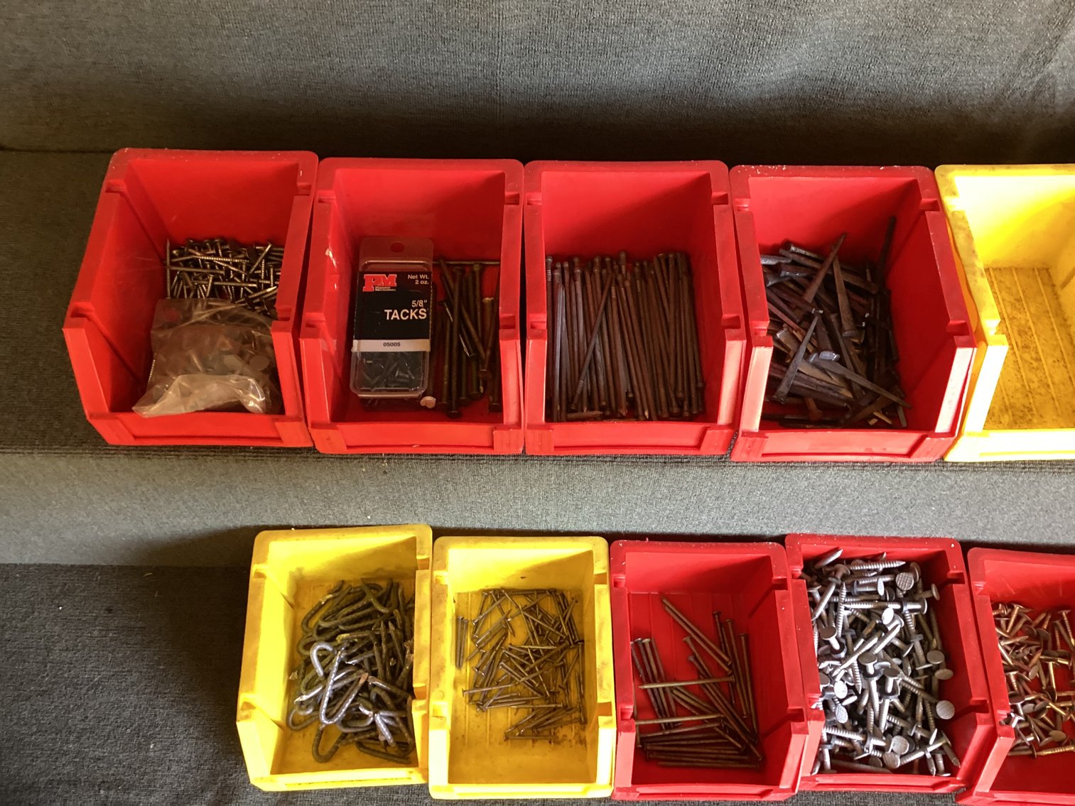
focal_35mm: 31
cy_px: 403
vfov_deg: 45.4
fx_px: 963
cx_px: 538
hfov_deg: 58.3
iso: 250
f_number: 2.4
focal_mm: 3.3
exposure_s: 1/33
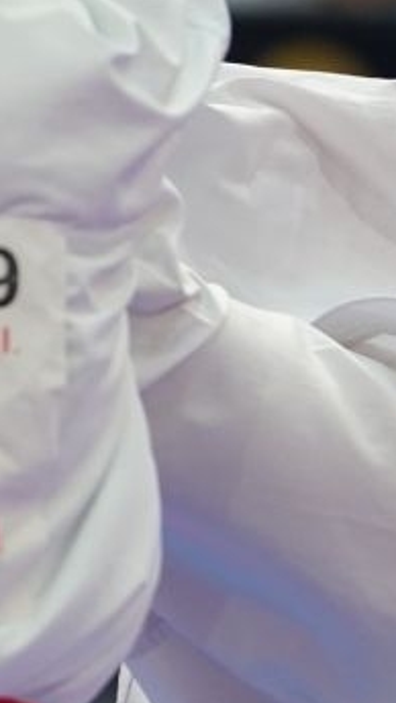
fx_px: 20419
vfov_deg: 2.0
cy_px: 335
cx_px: 200
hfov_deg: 1.1
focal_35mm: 1096
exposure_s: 1/1000
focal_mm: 200
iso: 1600
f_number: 2.8
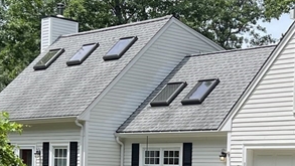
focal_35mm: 99
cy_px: 192
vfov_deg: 12.0
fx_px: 775
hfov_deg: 21.3
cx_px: 231
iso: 50
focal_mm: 5.7
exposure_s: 1/3165
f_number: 1.5
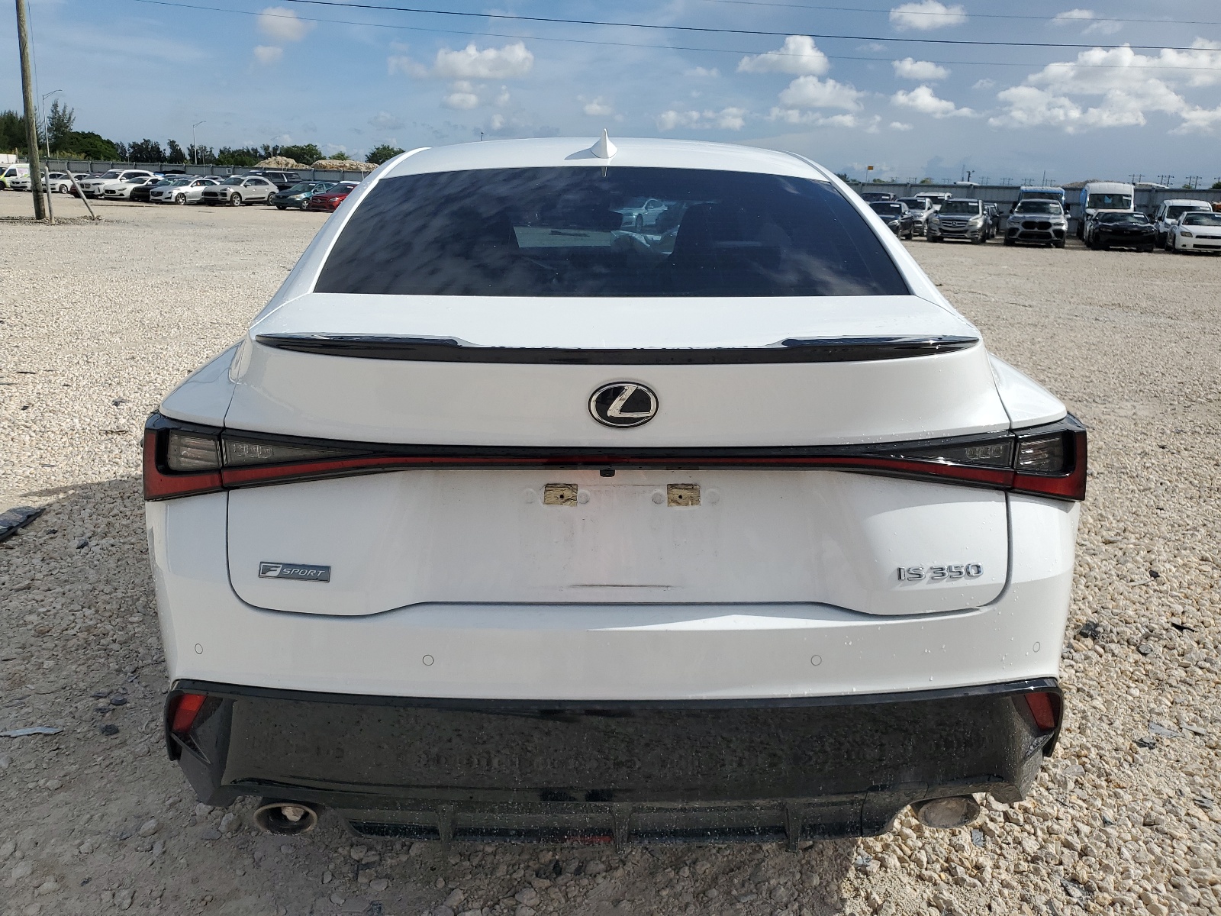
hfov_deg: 67.3
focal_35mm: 26
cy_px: 458
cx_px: 610
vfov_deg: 53.1
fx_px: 917
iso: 50
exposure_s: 1/10000
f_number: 1.5
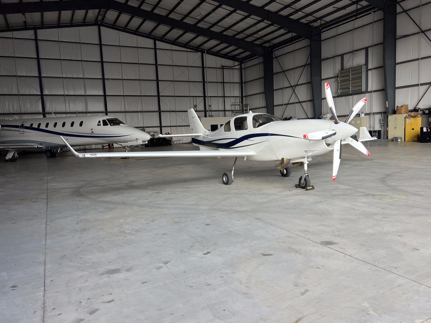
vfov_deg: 53.1
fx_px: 324
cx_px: 216
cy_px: 162
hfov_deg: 67.3
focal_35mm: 26
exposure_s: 1/413
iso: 50
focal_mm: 5.7
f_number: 1.5
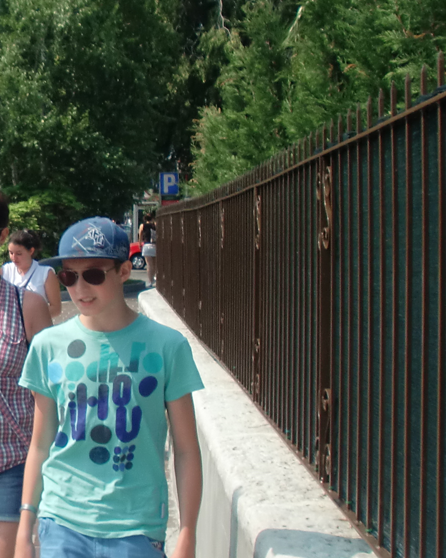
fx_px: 1105
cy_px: 292
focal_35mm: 67
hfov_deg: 20.9
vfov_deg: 28.3
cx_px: -124
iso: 64
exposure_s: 1/200
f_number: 7.8
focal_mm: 4.65
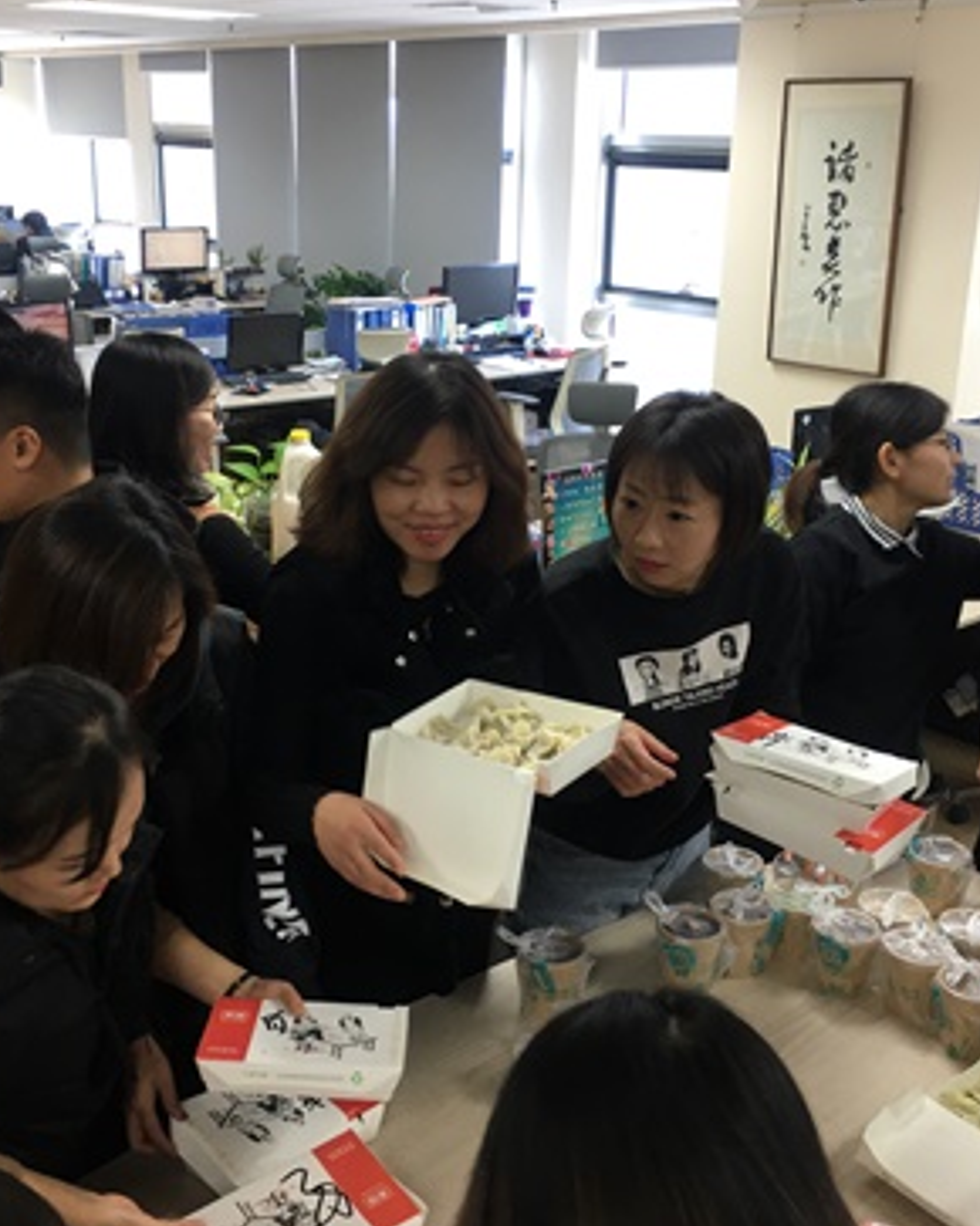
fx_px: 1415
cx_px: 473
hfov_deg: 38.2
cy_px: 620
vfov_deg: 46.9
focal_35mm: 39
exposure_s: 1/17
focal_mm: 4.15
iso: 32
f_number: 2.2
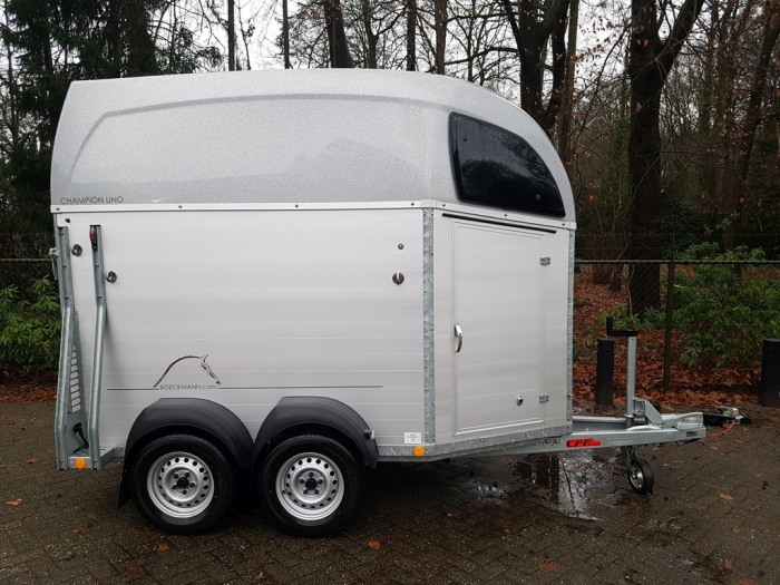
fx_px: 586
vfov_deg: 53.1
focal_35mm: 26
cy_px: 292
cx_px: 390
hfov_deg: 67.3
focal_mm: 4.2
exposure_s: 1/50
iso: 100
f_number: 1.7
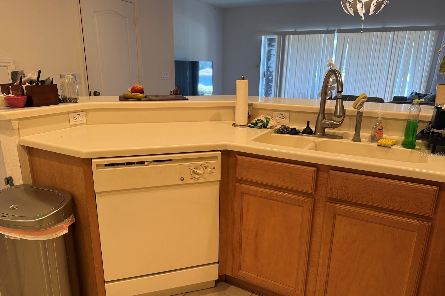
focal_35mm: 25
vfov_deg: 51.3
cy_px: 154
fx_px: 309
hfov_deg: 71.5
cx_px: 222
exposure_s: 1/60
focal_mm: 6.76
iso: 160
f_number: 1.78
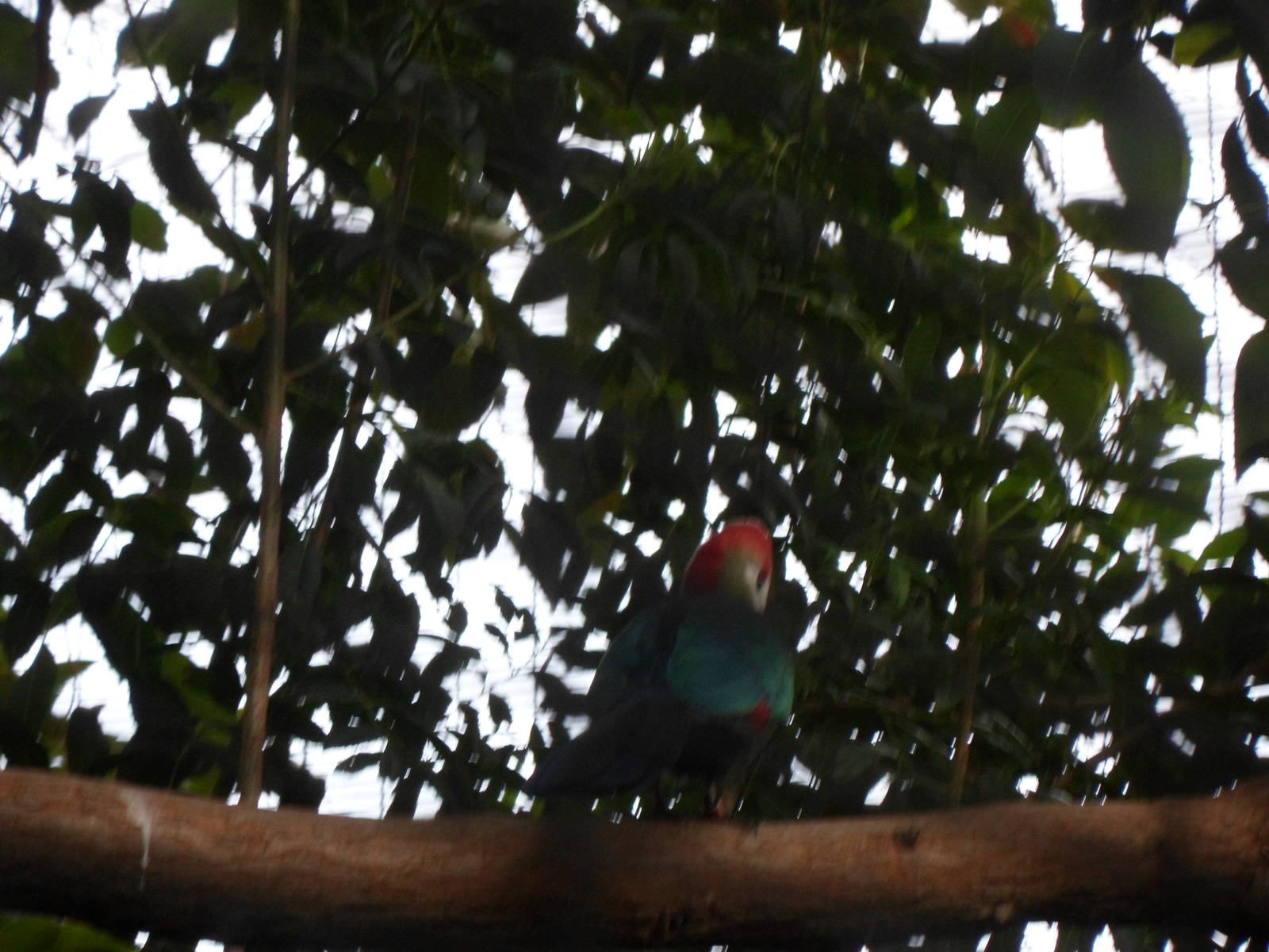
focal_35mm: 270
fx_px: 9898
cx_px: 634
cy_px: 476
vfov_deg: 5.5
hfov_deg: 7.3
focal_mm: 46.8
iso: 160
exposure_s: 1/60
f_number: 5.9
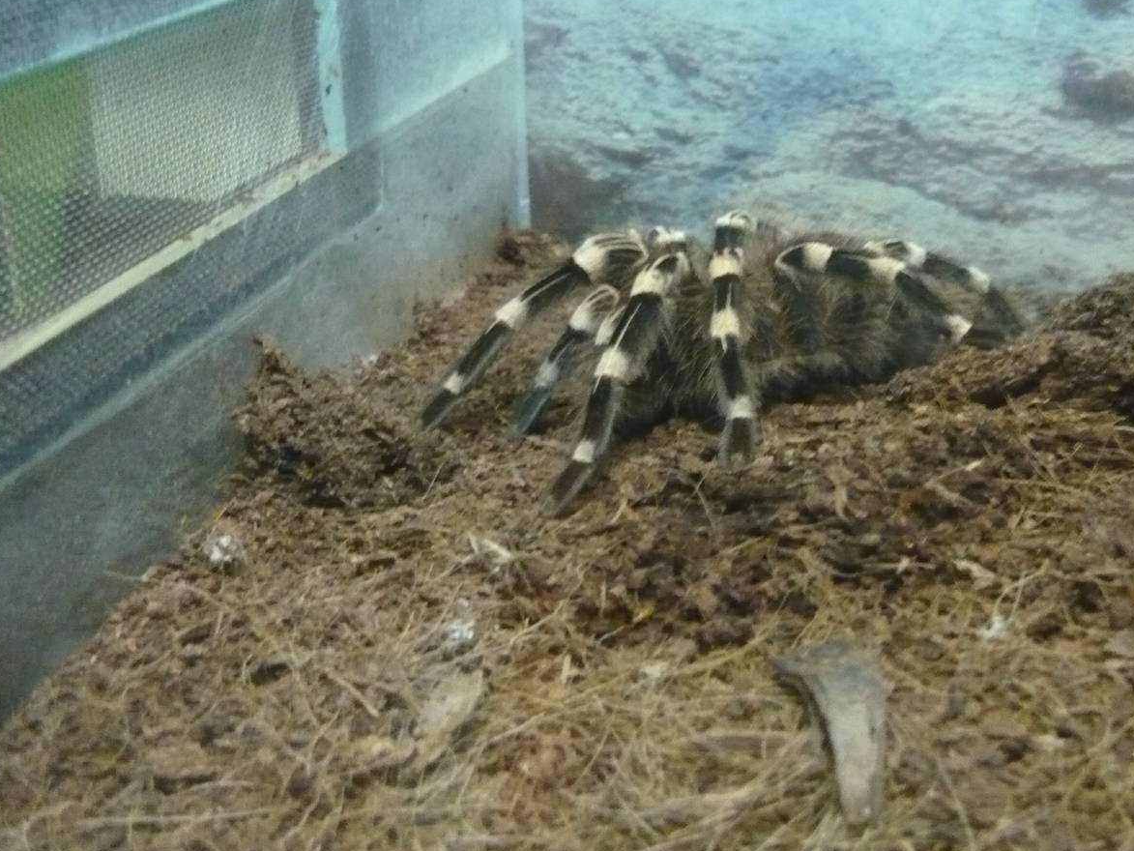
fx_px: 1474
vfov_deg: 32.0
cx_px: 751
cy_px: 320
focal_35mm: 45
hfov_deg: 41.6
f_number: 2.8
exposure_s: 1/13
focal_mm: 5.5
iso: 800
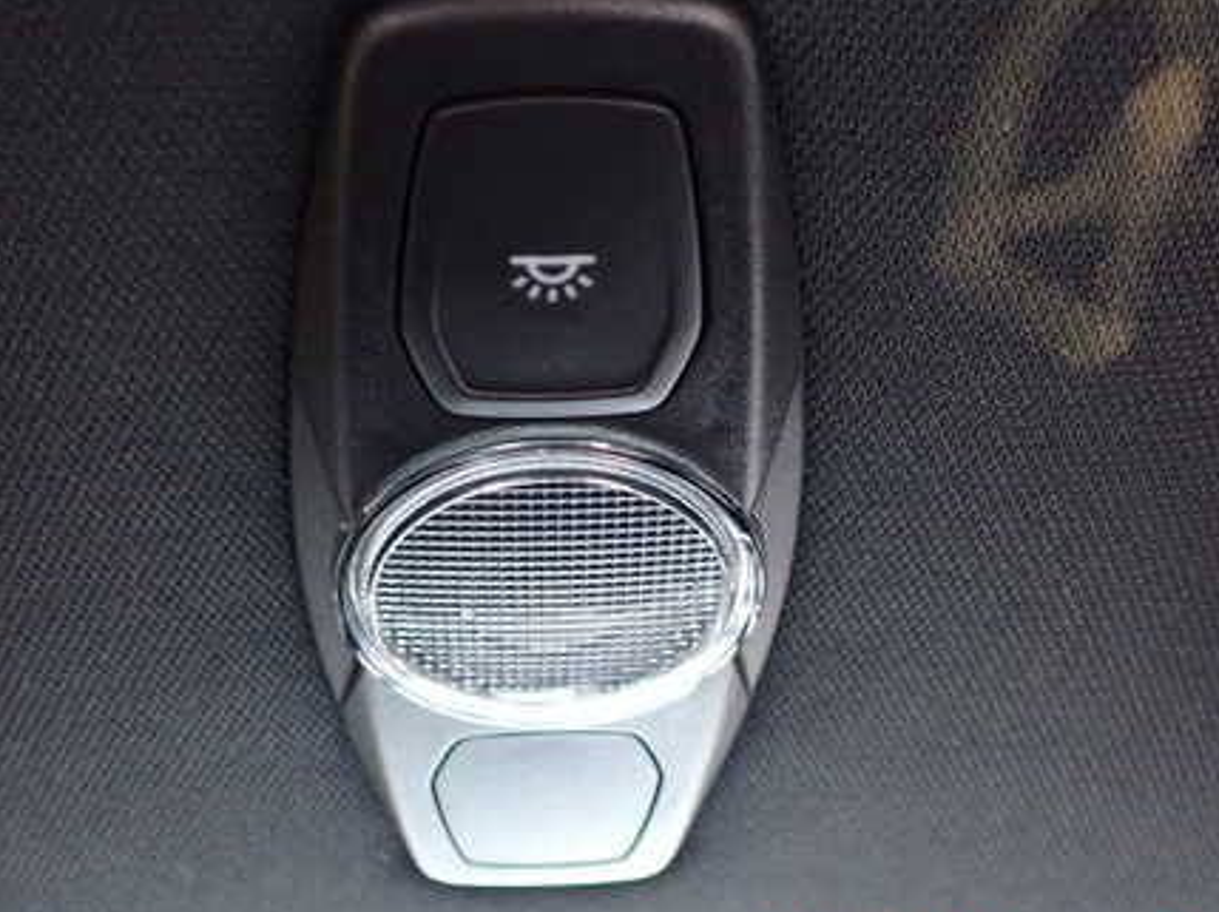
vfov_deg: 34.2
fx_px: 1478
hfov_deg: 44.8
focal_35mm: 42
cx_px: 554
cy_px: 358
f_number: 2.3
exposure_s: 1/8
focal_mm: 5.4
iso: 800
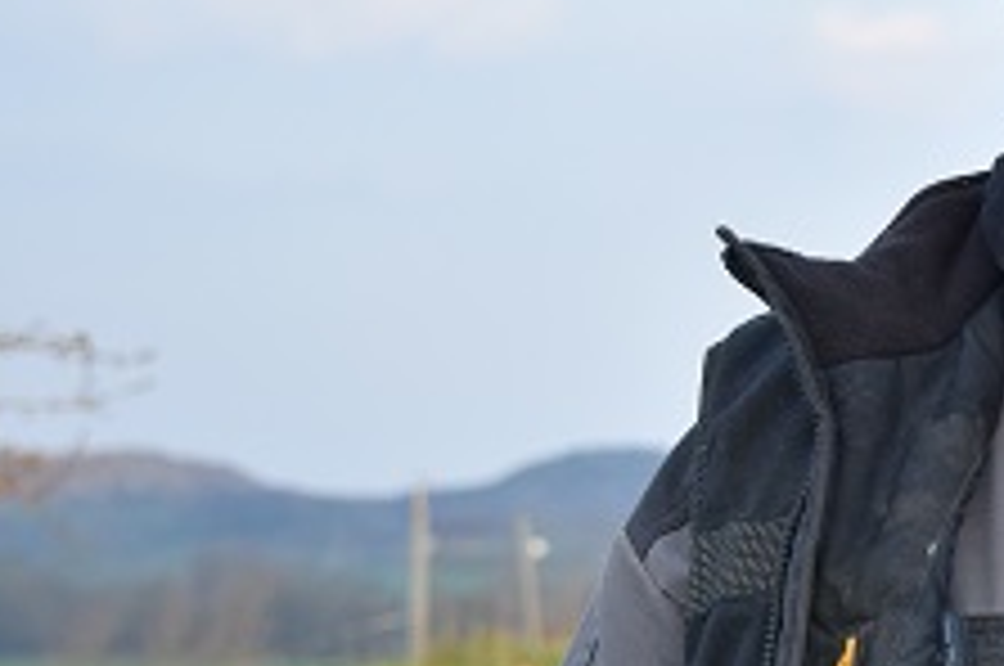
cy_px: 288
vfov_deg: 6.2
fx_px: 6192
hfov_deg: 9.1
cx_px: 1301
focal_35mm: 222
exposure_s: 1/800
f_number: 5.6
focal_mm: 55
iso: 800
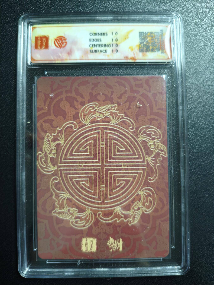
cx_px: 107
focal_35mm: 26
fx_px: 214
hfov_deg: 53.1
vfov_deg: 67.3
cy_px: 142
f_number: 1.5
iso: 500
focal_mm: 4.94
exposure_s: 1/50
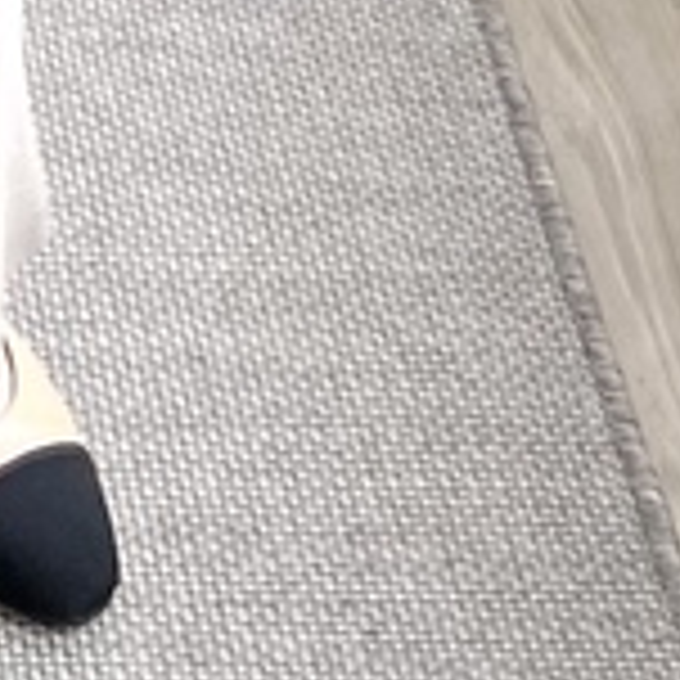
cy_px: -1175
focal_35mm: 152
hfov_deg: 11.1
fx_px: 3378
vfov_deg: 9.6
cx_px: -306
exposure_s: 1/139
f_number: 1.6
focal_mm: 5.1
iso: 32
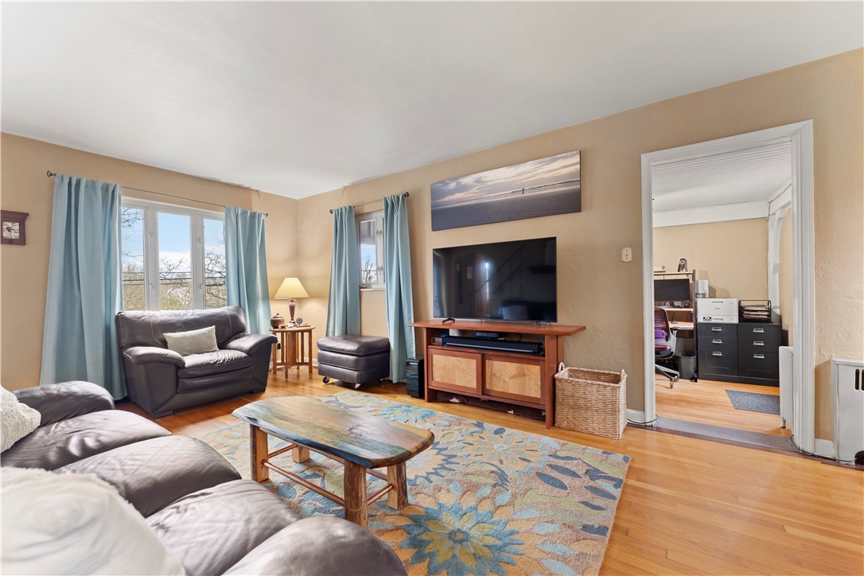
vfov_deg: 81.2
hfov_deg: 104.3
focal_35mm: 14
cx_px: 432
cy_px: 288
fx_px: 336
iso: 200
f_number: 4
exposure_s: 1/2
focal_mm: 14
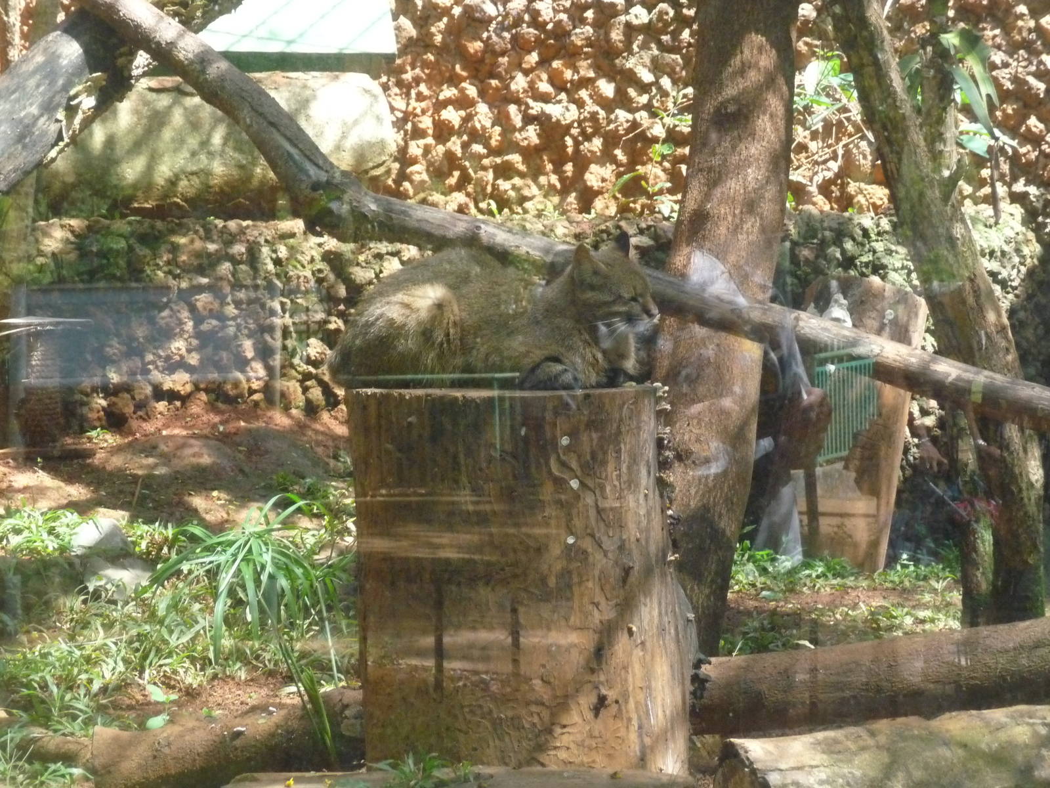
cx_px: 525
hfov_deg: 17.6
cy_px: 394
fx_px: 3397
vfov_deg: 13.2
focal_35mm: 112
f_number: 4.7
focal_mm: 19.1
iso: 640
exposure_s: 1/200
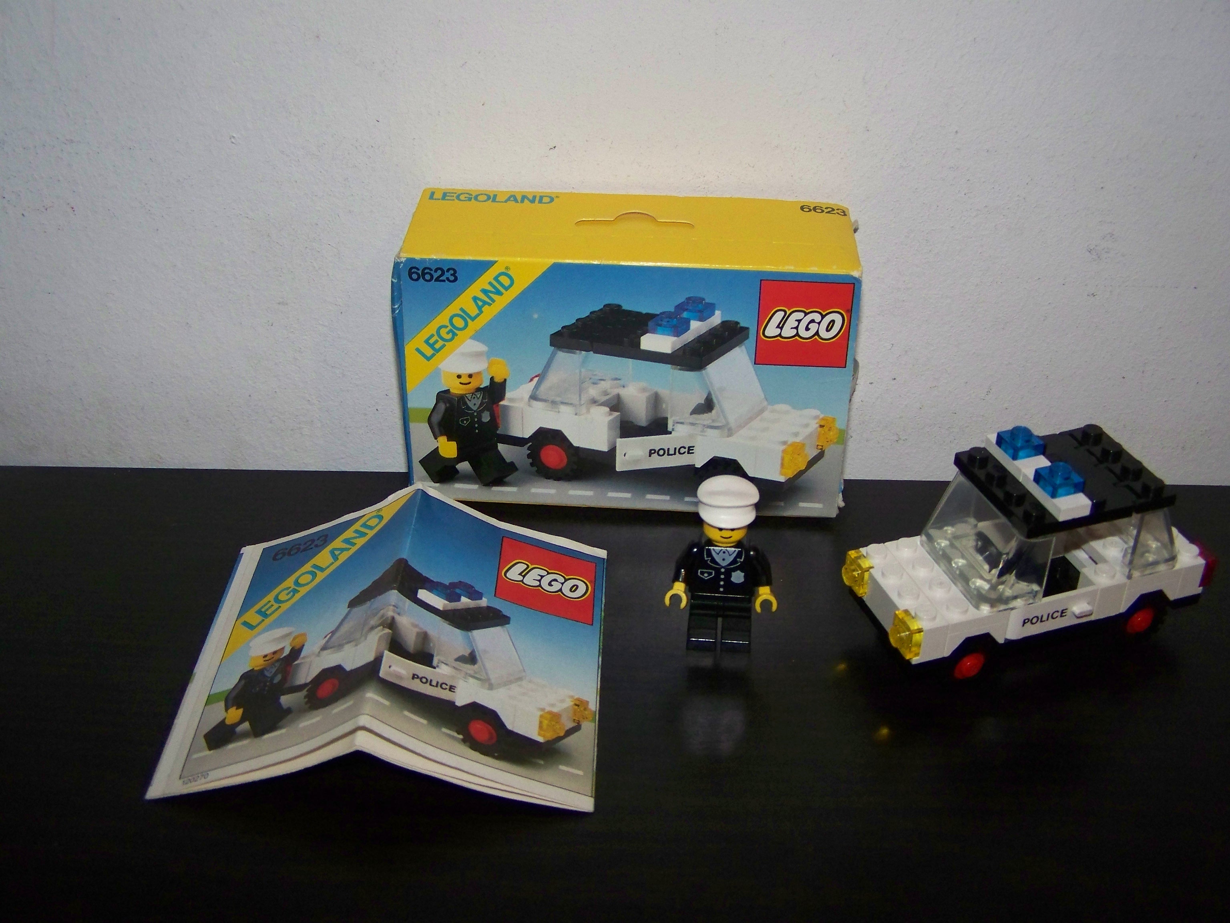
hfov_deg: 49.0
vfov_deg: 37.7
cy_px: 462
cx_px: 615
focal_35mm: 38
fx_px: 1350
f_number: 2.8
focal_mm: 6.3
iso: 200
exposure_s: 1/30
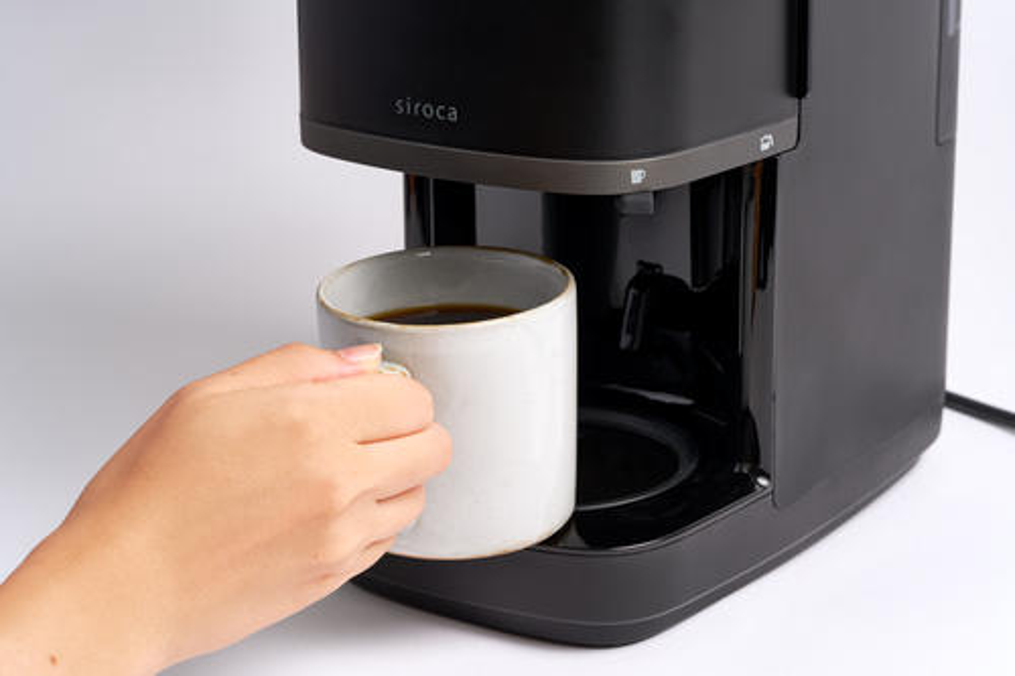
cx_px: 508
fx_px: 2537
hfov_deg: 22.6
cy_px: 338
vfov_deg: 15.2
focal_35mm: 90
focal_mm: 90
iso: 100
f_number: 13
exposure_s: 1/160
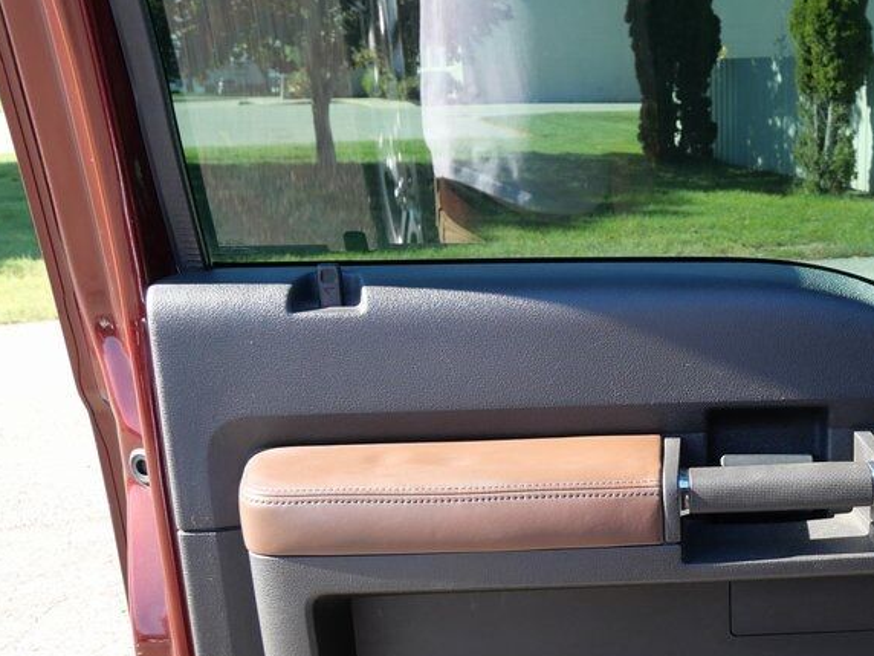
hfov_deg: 41.1
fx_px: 1086
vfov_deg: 32.8
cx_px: 750
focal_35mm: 43
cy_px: 508
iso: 200
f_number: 4.5
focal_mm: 12
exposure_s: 1/160
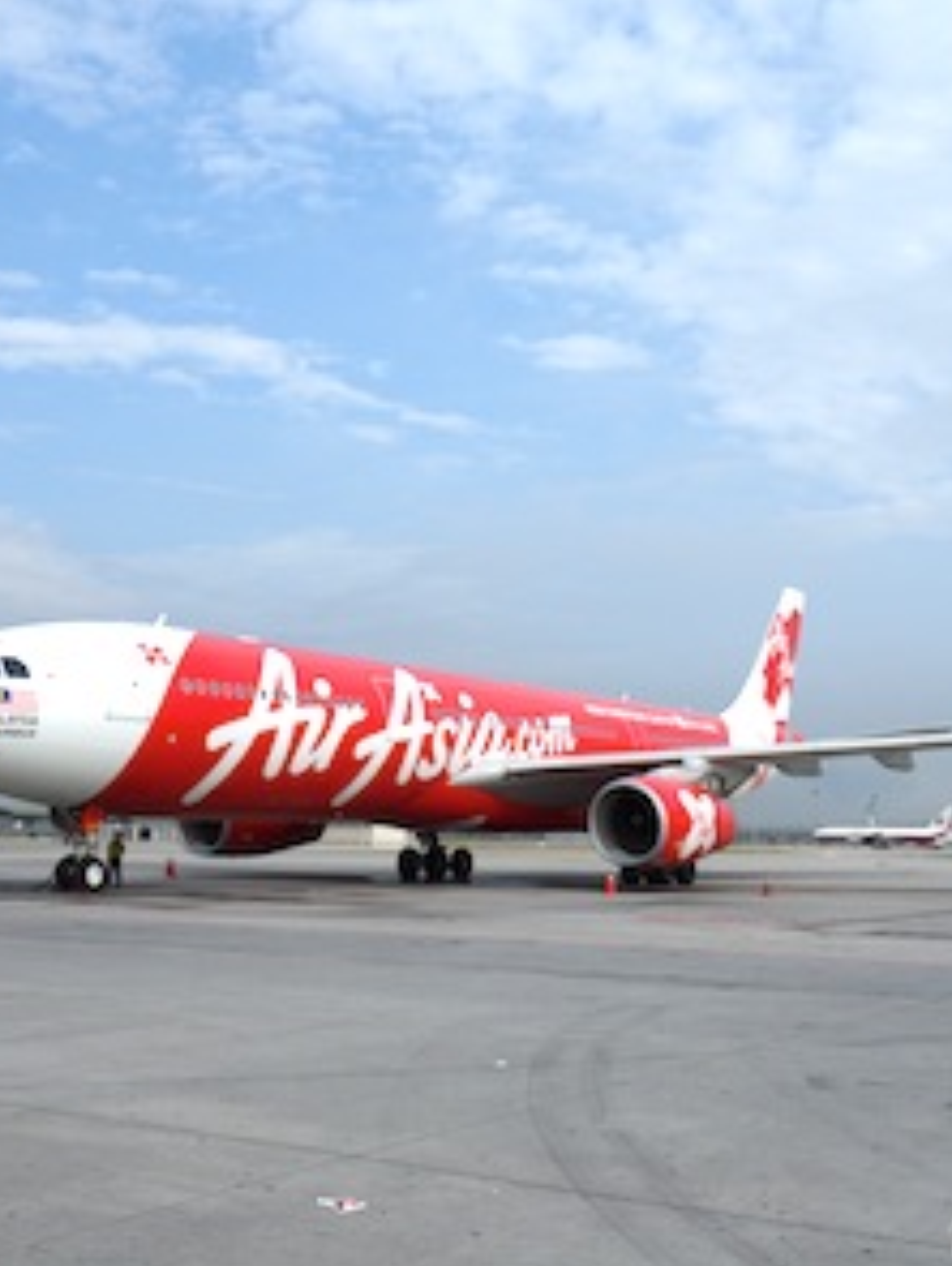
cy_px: 639
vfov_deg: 45.7
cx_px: 497
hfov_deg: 35.2
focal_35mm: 41
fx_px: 1500
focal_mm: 10.4
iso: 125
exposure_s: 1/640
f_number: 5.6
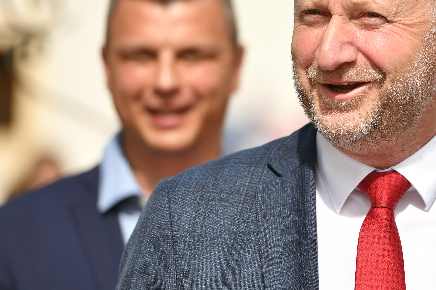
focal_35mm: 316
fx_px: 3826
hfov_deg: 6.5
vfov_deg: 4.3
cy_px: 106
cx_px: 316
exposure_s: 1/1250
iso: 100
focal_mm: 200
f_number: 5
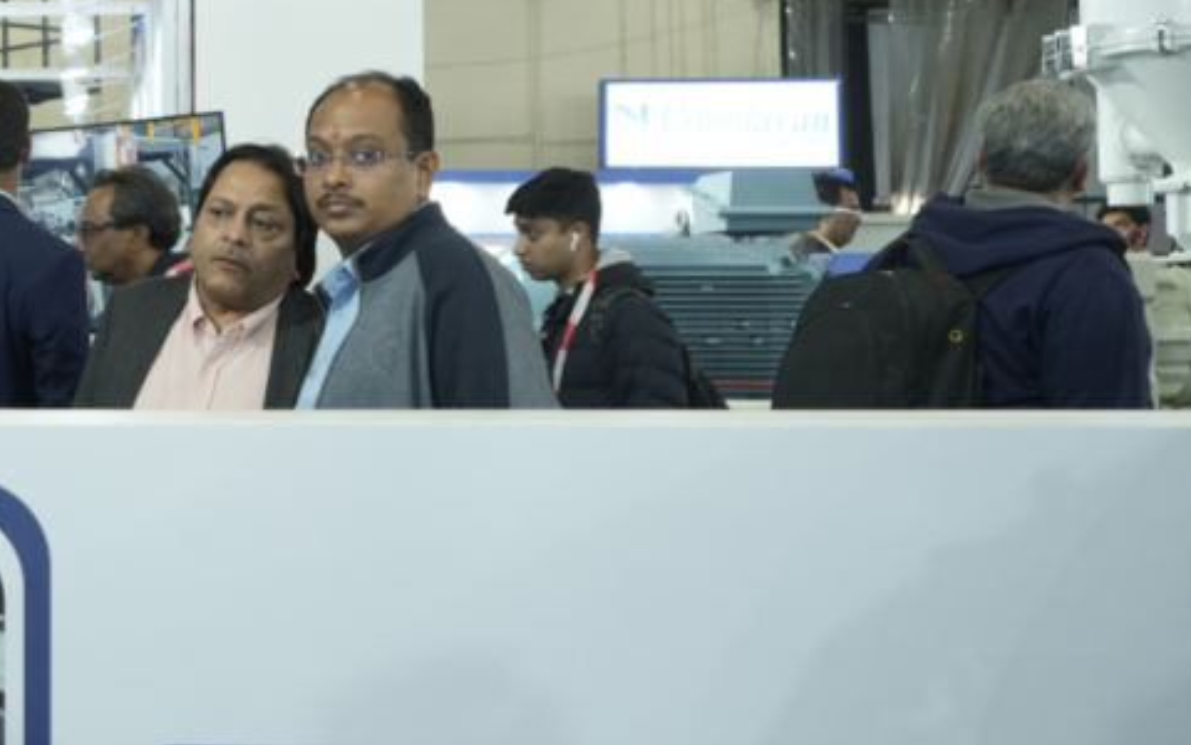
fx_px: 1915
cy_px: 250
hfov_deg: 31.6
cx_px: -37
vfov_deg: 21.9
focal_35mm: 59
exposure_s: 1/100
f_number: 2.8
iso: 400
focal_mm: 27
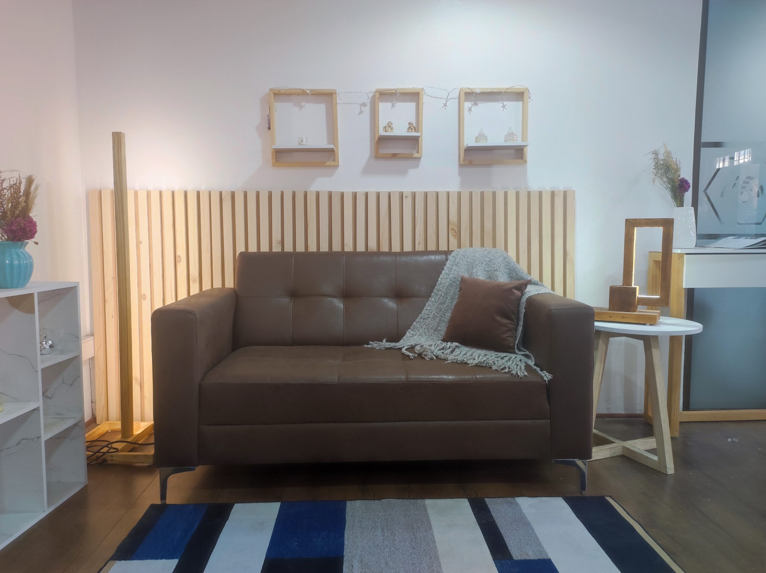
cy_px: 286
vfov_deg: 54.8
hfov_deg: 69.4
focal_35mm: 25
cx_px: 383
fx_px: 553
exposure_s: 1/50
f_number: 1.79
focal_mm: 4.7
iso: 560
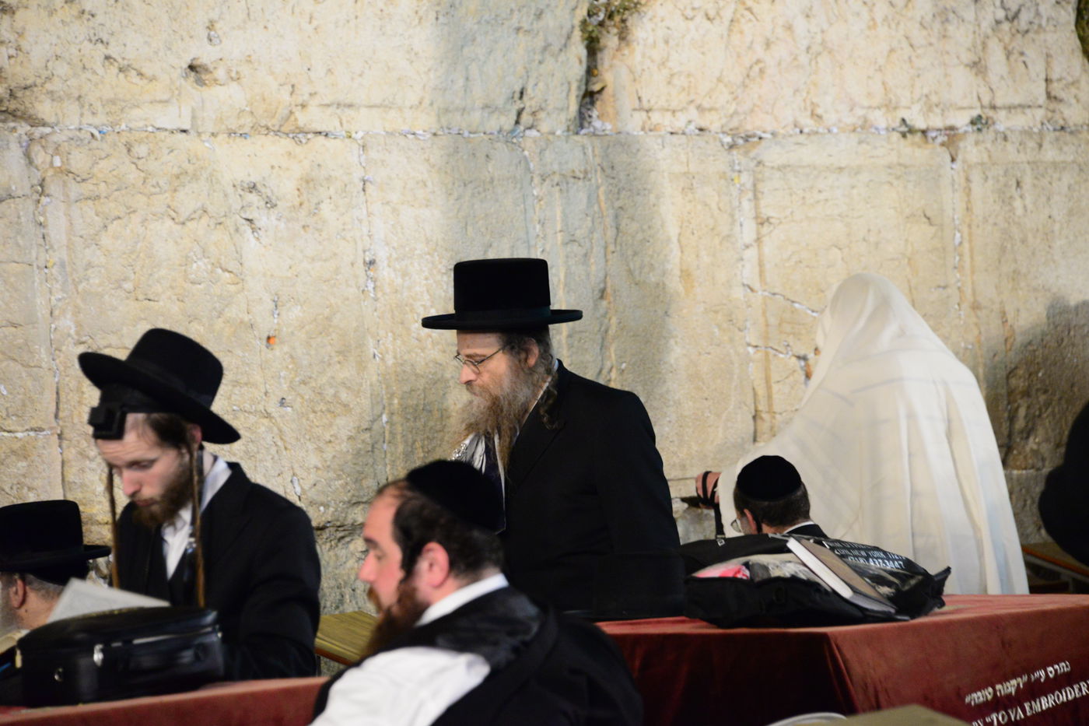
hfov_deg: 10.8
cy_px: 363
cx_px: 544
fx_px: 5746
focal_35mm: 190
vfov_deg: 7.2
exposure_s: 1/60
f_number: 5.6
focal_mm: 190
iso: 5000
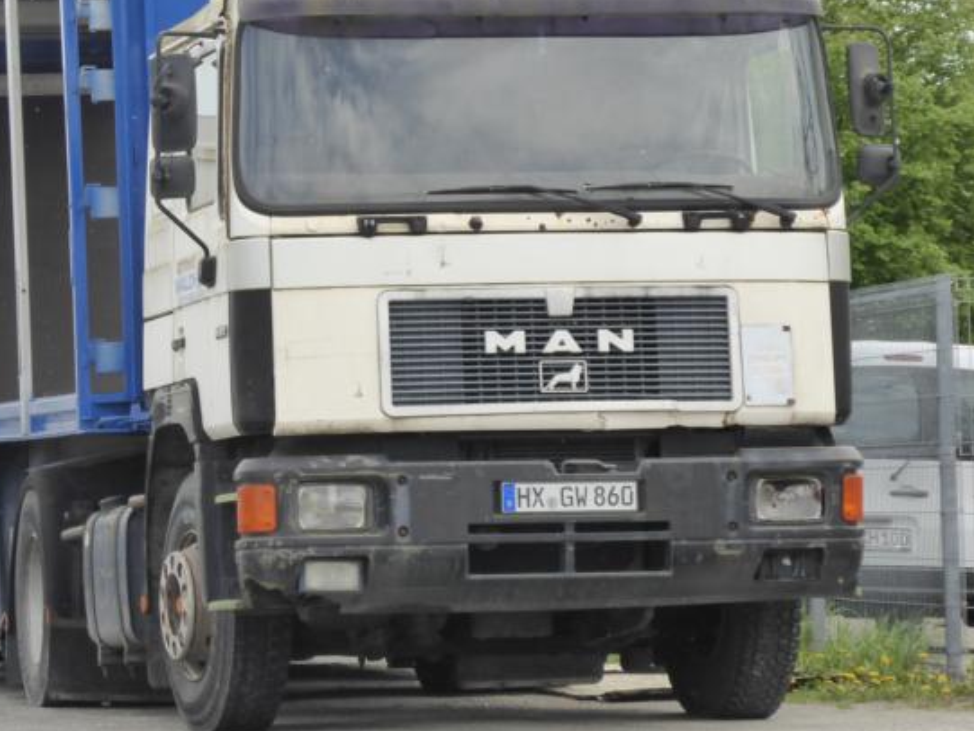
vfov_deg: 6.3
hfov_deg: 8.4
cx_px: 288
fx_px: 6614
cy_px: 241
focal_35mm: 235
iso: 200
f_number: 5.4
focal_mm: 25.6
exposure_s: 1/250
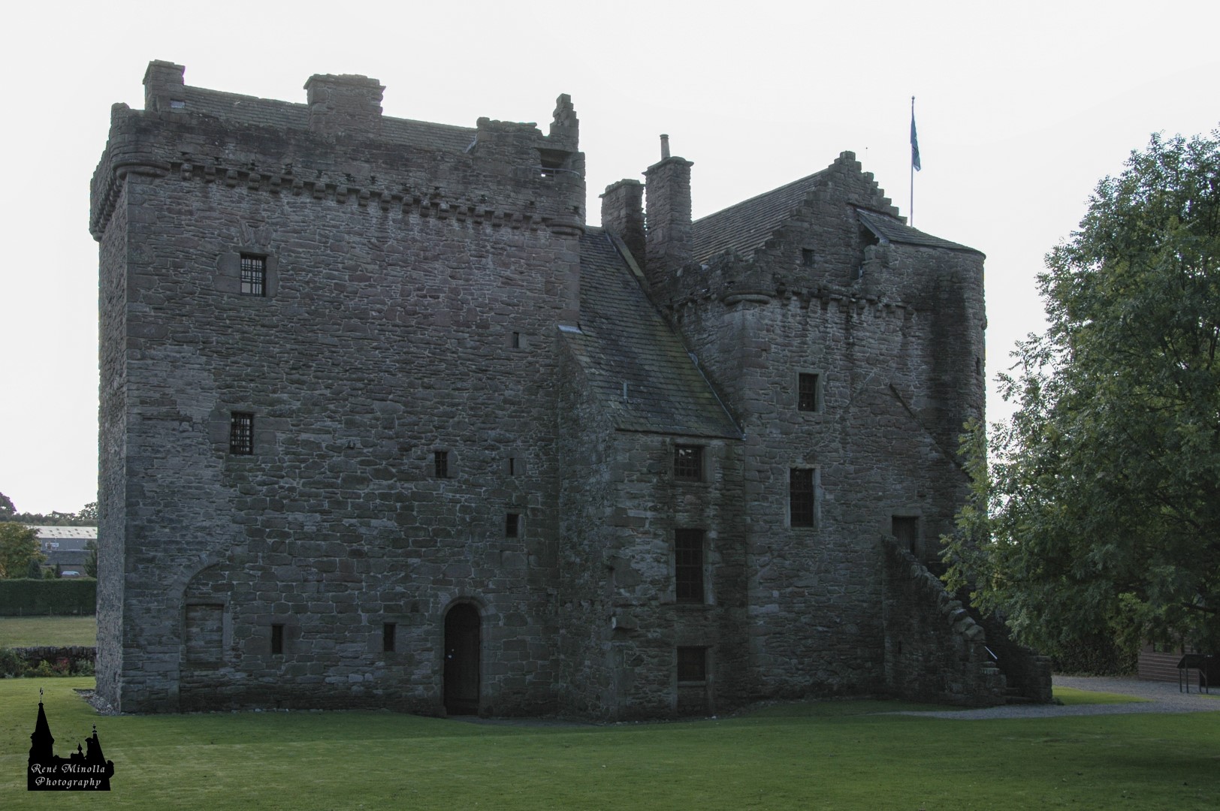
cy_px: 406
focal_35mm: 39
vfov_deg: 34.2
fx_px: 1321
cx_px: 610
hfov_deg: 49.6
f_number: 8
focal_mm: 26
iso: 200
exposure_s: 1/250
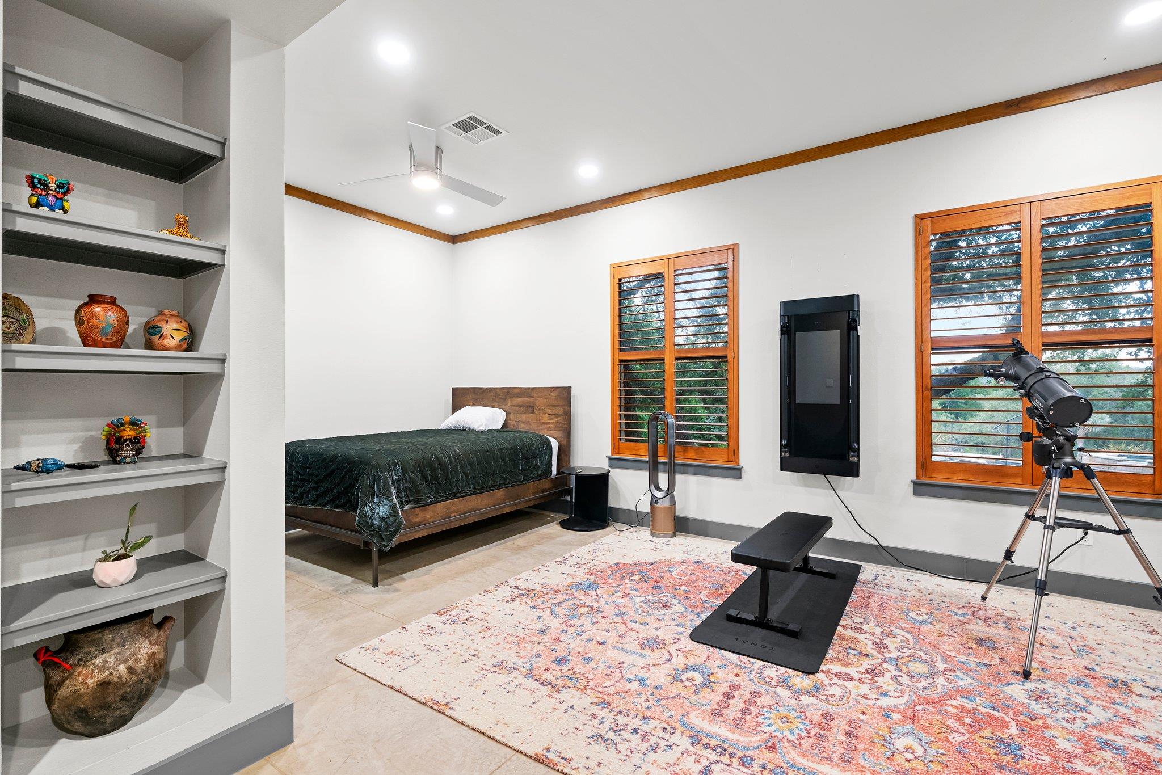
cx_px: 581
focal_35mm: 16
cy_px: 388
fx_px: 516
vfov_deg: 73.8
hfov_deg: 96.7
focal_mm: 16
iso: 2000
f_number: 8
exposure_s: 1/4
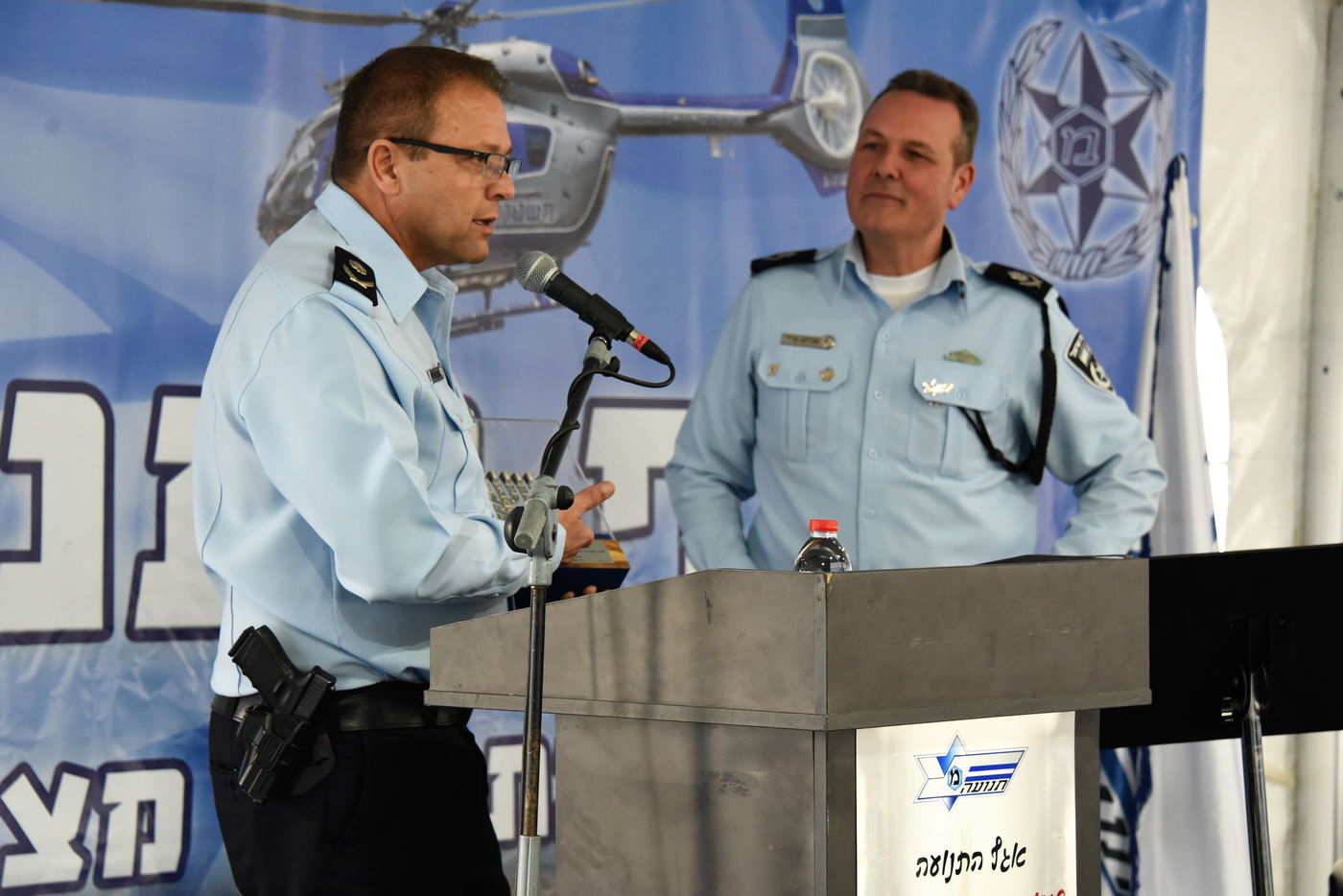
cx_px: 672
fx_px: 4179
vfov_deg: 12.2
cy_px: 448
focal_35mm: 112
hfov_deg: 18.3
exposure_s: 1/100
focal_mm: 112
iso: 3200
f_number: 6.3
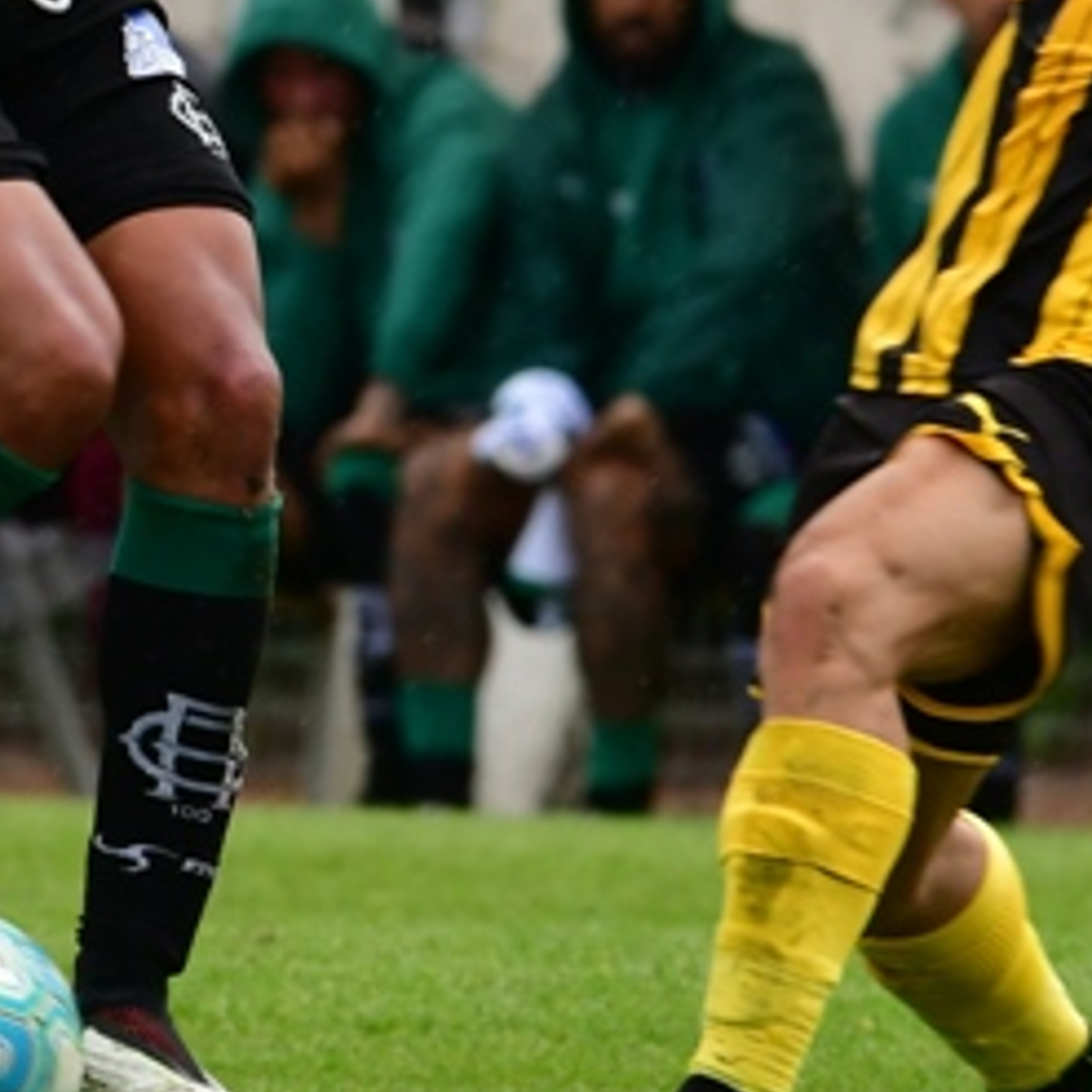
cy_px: 113
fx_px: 75592
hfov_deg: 0.8
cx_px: -256
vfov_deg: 0.8
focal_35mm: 2118
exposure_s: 1/640
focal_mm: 400
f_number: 10
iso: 800
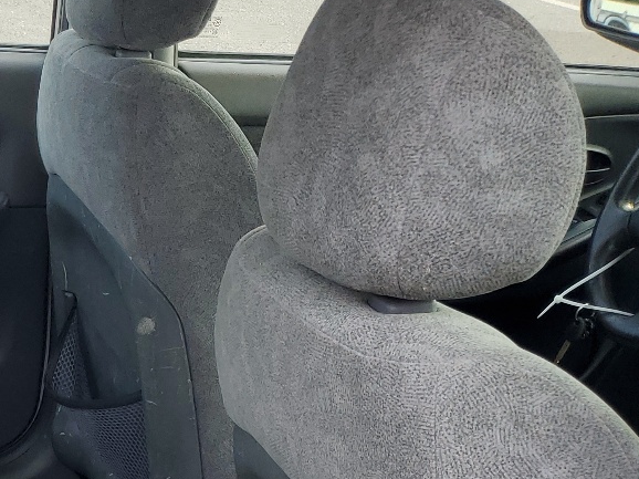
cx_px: -230
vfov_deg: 19.0
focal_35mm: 72
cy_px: 607
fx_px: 1329
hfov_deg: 23.4
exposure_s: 1/417
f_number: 1.5
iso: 50
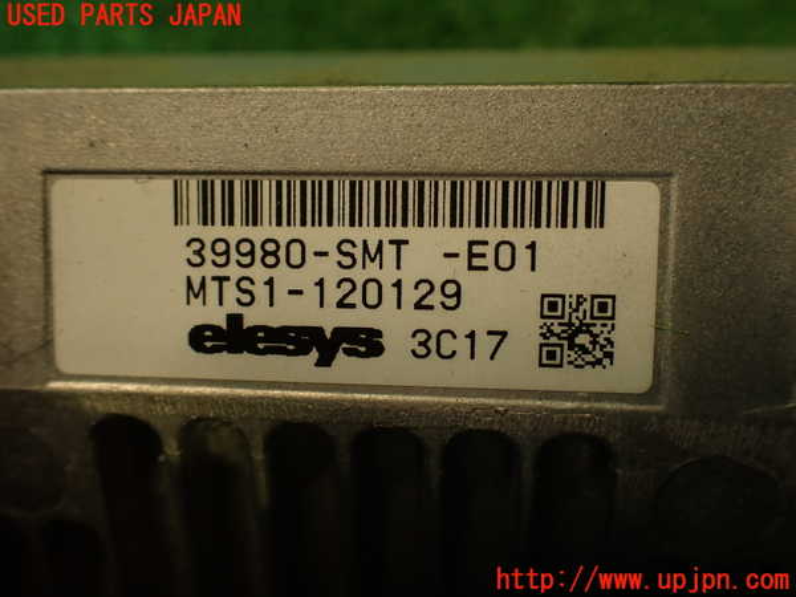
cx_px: 398
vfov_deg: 44.2
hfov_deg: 56.8
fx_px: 736
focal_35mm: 32
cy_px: 298
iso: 200
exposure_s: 1/60
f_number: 2.4
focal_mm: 5.79
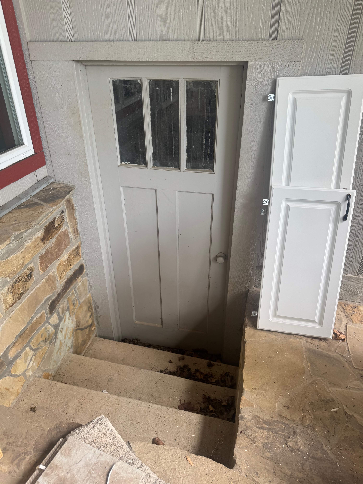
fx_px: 336
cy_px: 242
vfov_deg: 71.6
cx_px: 182
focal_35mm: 24
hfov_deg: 56.8
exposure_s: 1/121
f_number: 1.78
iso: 64
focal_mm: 6.76
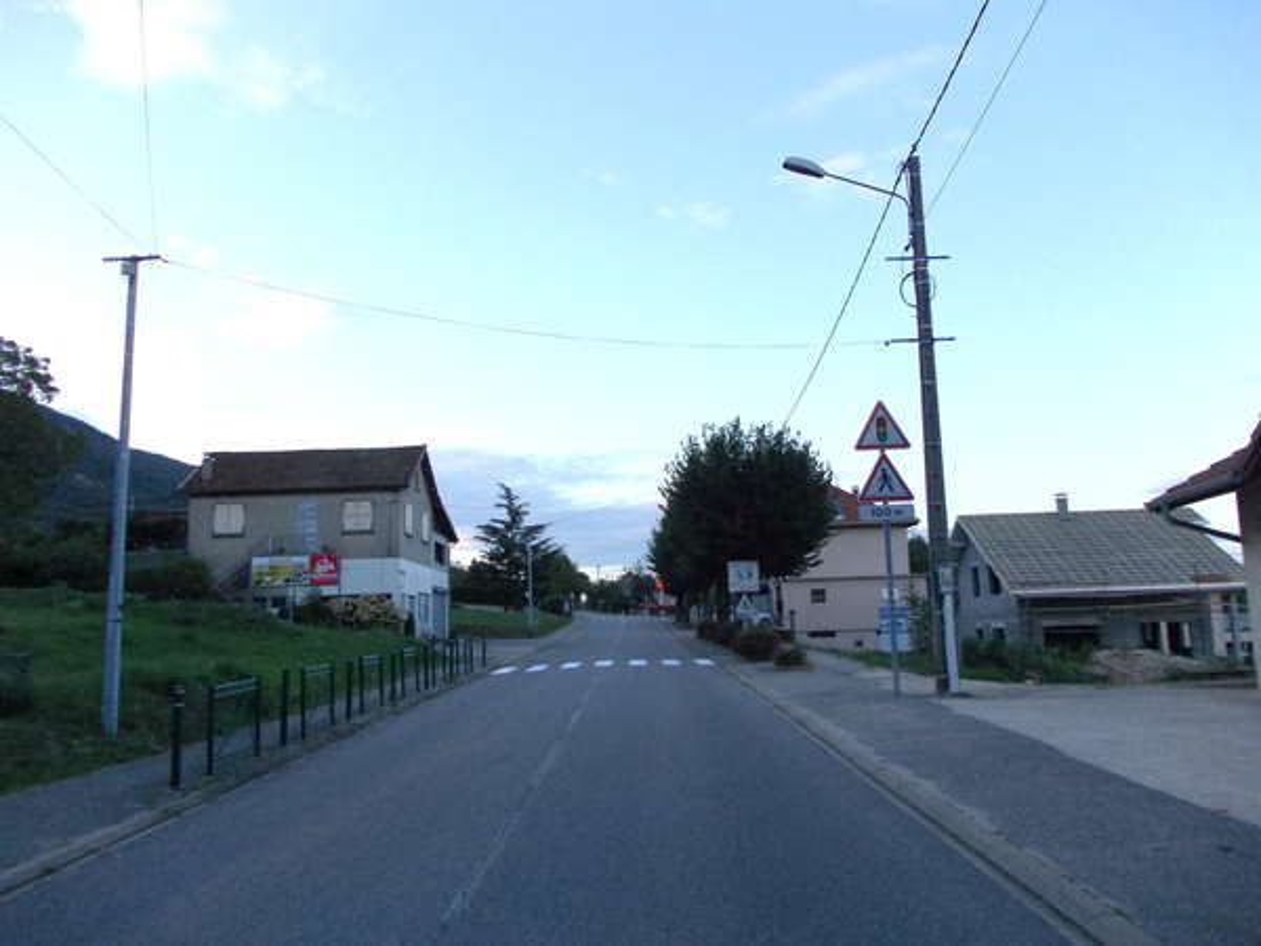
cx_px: 630
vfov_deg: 49.7
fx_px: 1020
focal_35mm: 28
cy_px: 473
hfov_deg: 63.4
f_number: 2.7
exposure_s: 1/250
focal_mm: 4
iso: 125
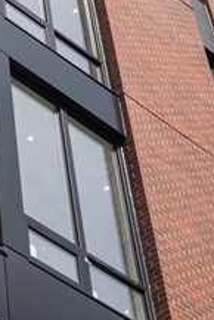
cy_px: -91
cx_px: -92
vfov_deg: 15.7
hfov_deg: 10.7
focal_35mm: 124
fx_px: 1104
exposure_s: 1/1000
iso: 320
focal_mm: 35
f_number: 7.1
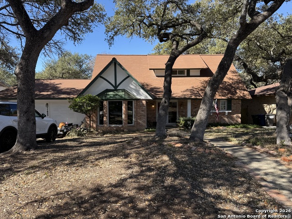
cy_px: 110
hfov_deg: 71.6
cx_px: 146
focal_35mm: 24
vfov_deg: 56.8
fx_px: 202
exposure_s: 1/1314
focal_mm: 6.76
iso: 80
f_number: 1.78
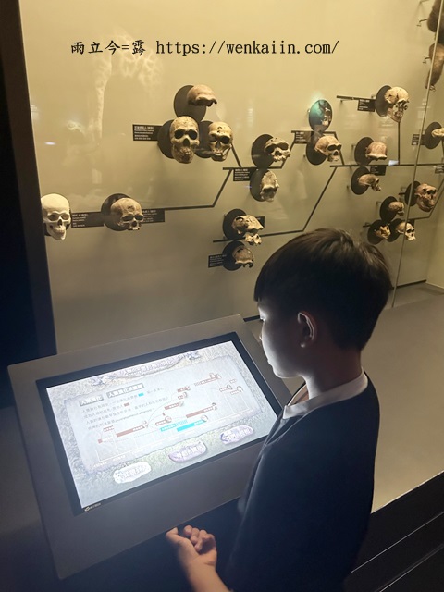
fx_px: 445
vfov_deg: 67.3
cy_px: 296
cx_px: 222
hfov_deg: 53.1
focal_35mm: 26
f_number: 1.5
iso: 500
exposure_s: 1/40
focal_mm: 5.7
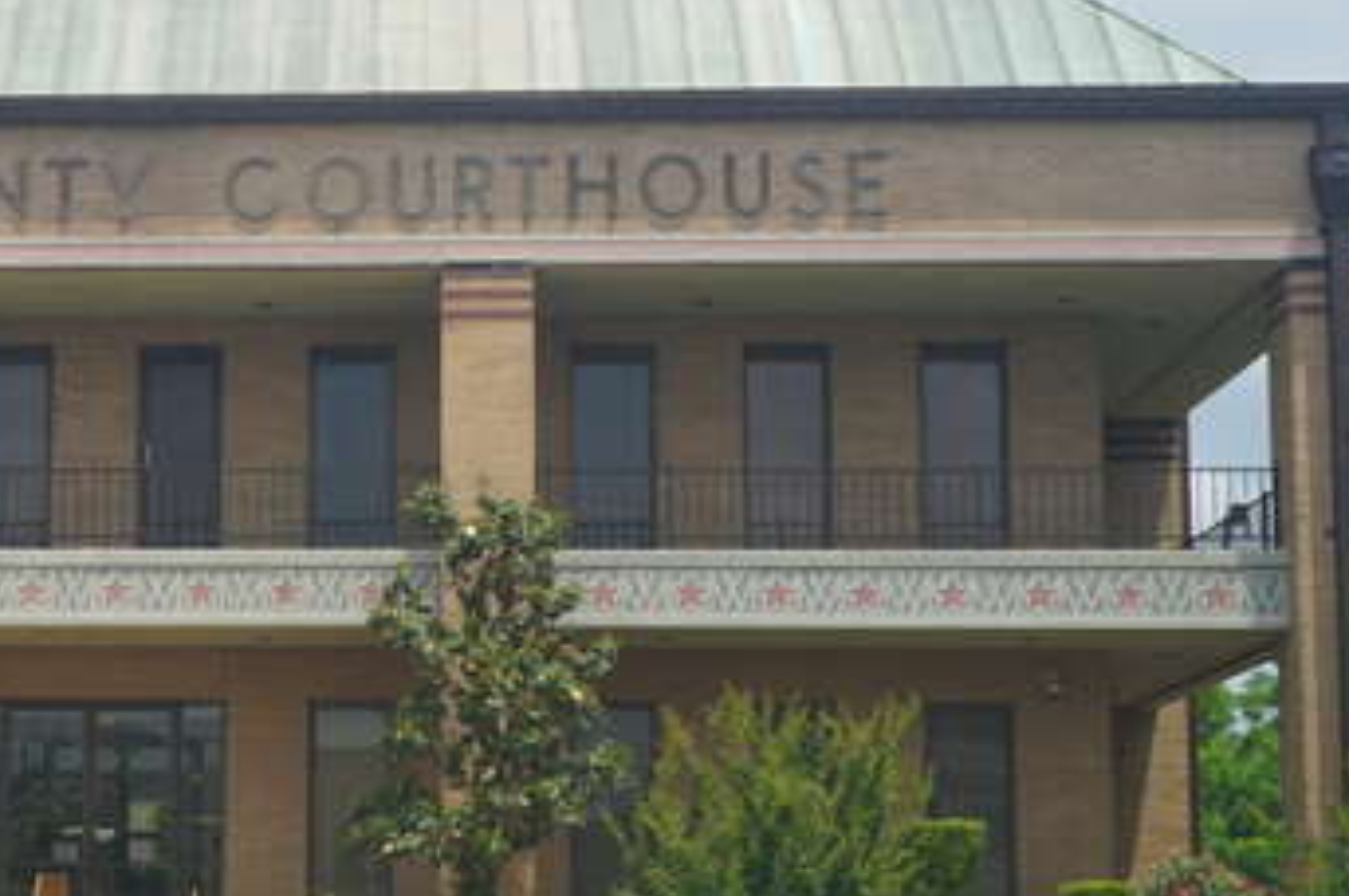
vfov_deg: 16.2
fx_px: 3145
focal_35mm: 84
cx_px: 146
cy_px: 595
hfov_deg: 23.6
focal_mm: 24
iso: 100
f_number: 11
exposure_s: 1/160
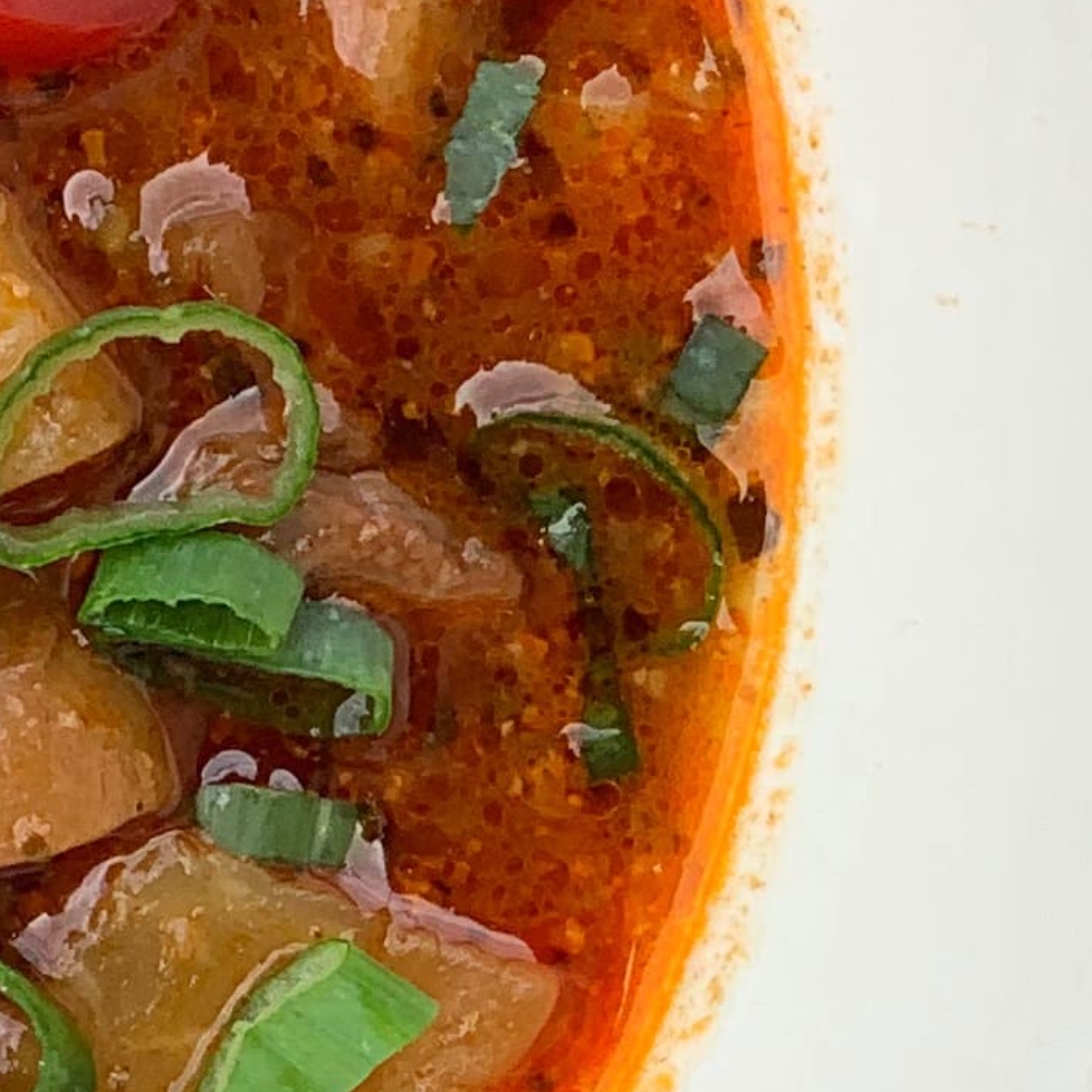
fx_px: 9387
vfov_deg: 6.7
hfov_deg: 6.5
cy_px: 305
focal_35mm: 263
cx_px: -745
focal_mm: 6
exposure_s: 1/184
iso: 16
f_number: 2.4
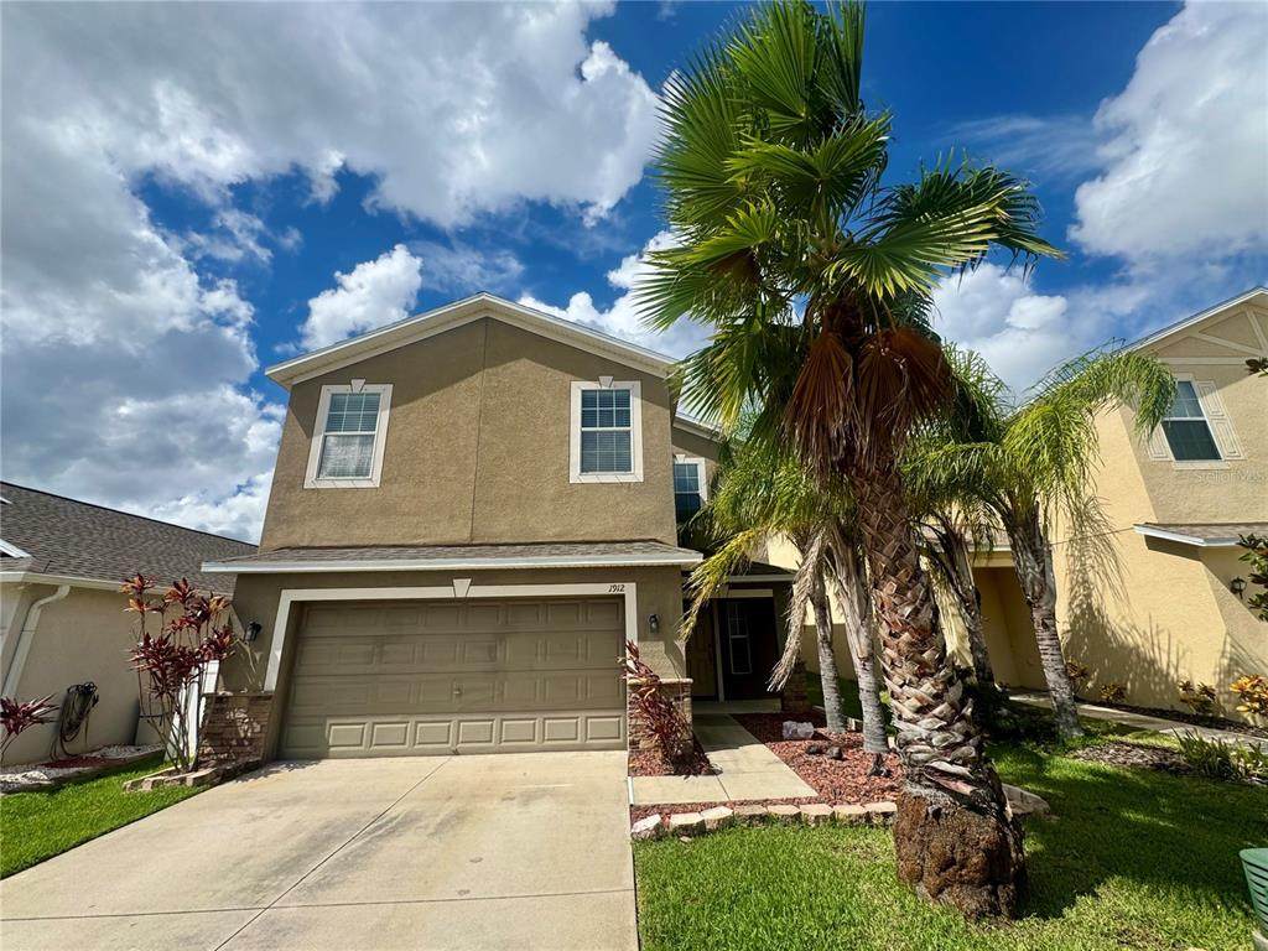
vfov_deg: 85.7
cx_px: 634
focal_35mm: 14
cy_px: 476
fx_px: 513
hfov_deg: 102.1
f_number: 2.2
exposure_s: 1/2494
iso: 50
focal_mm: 2.22
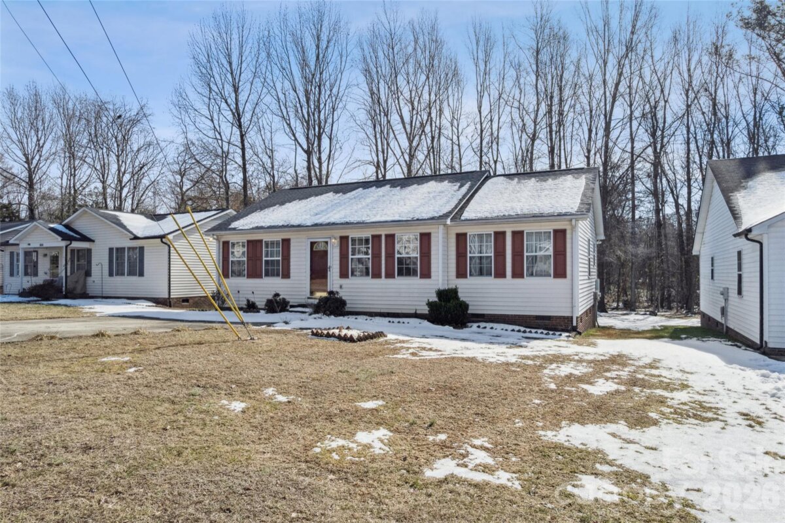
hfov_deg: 78.6
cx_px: 392
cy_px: 262
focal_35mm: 22
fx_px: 480
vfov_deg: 57.2
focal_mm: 8.4
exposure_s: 1/500
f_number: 2.8
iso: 110
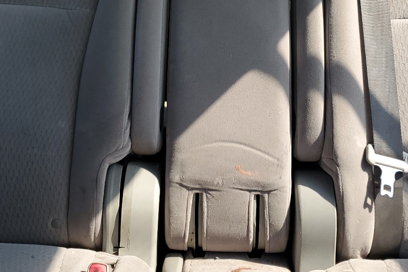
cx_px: 213
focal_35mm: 56
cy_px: 46
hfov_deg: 35.6
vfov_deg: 23.7
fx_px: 634
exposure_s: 1/244
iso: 50
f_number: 1.5
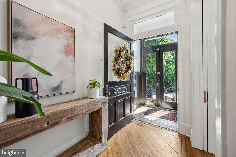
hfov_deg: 104.3
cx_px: 118
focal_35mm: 14
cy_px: 78
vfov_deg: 81.2
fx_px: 92
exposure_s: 1/8
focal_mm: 14
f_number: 7.1
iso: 100
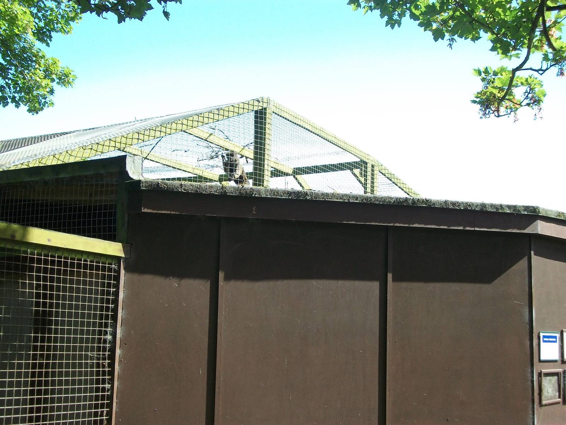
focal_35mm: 50
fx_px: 818
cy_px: 212
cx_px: 283
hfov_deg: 38.2
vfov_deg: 29.1
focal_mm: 8.8
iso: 80
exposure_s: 1/250
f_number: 3.6
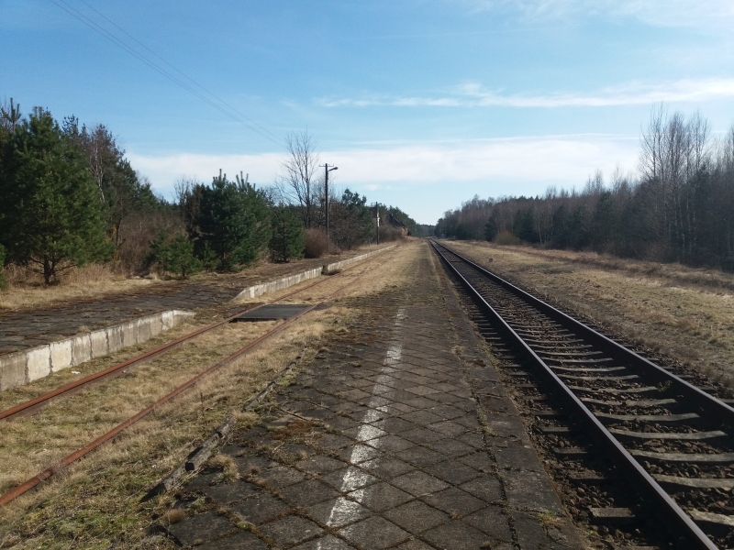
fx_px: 594
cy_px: 275
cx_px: 367
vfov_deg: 49.7
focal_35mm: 28
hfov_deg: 63.4
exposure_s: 1/1643
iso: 64
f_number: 1.9
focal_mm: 3.7
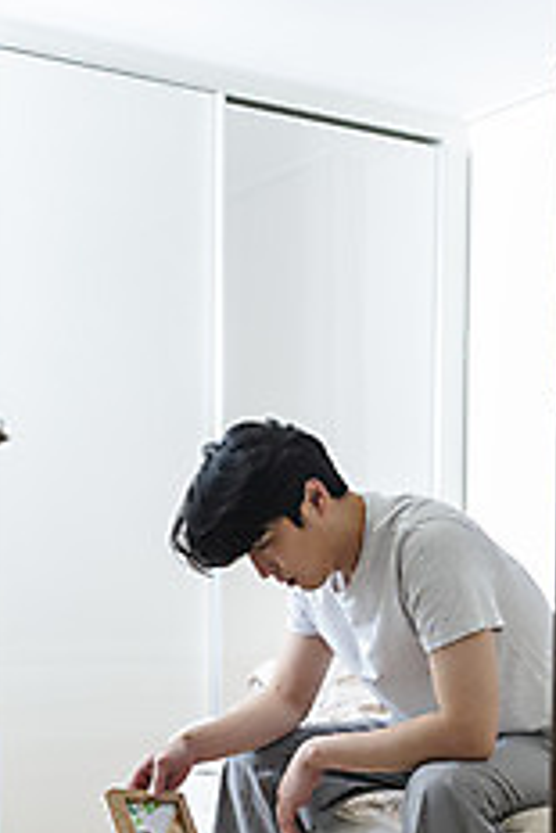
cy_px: 646
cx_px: 246
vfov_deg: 31.6
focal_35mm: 62
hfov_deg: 21.9
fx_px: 1434
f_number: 5
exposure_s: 1/125
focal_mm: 36
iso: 250
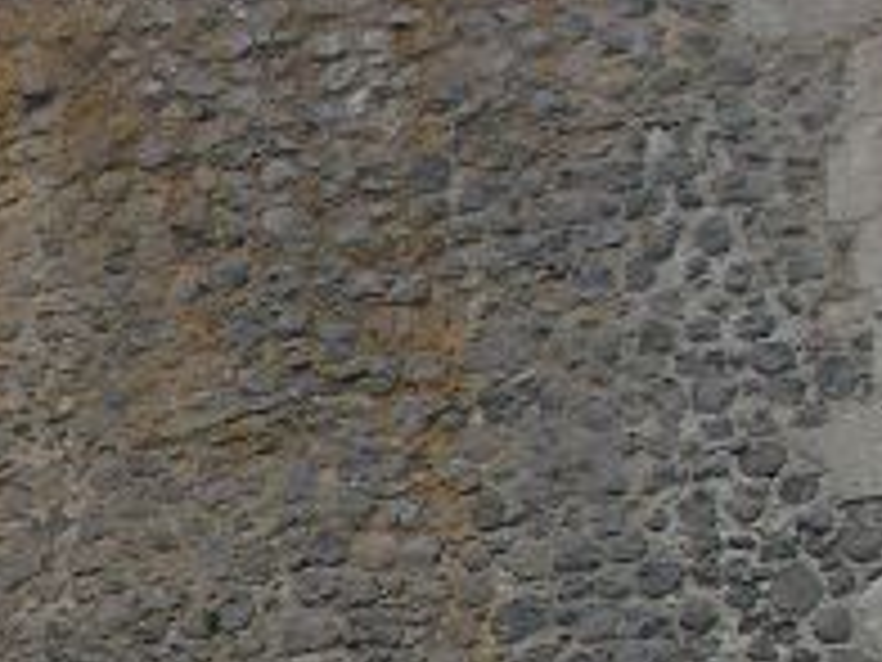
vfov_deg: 10.4
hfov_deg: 13.2
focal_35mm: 139
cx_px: -544
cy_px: 878
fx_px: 3542
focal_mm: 7.13
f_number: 4
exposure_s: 1/408
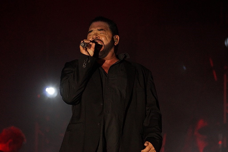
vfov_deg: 3.7
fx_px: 2374
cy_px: 76
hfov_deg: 5.5
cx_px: 114
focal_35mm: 375
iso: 3200
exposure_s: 1/125
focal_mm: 250
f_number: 5.6
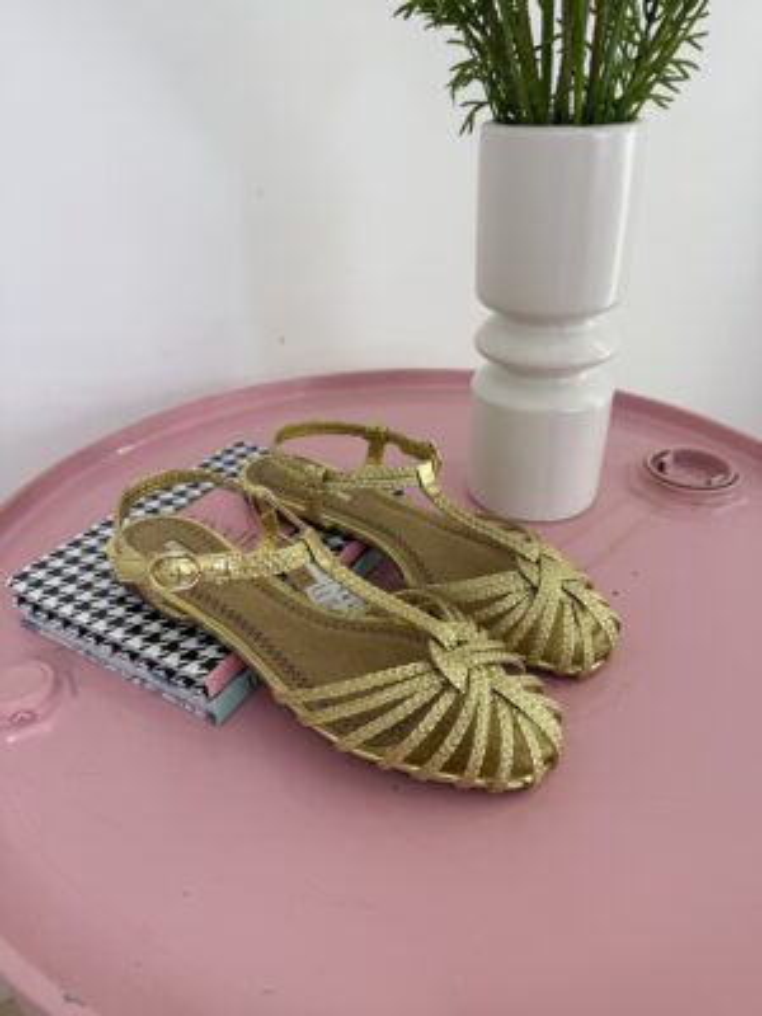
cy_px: 508
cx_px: 381
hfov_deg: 56.8
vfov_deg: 71.6
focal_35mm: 24
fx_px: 704
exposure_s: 1/329
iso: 80
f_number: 1.78
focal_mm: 6.76
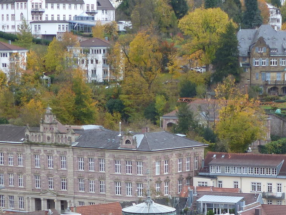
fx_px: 1388
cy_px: 285
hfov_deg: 11.7
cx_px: 240
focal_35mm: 168
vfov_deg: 8.7
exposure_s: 1/125
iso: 100
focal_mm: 11.4
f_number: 4
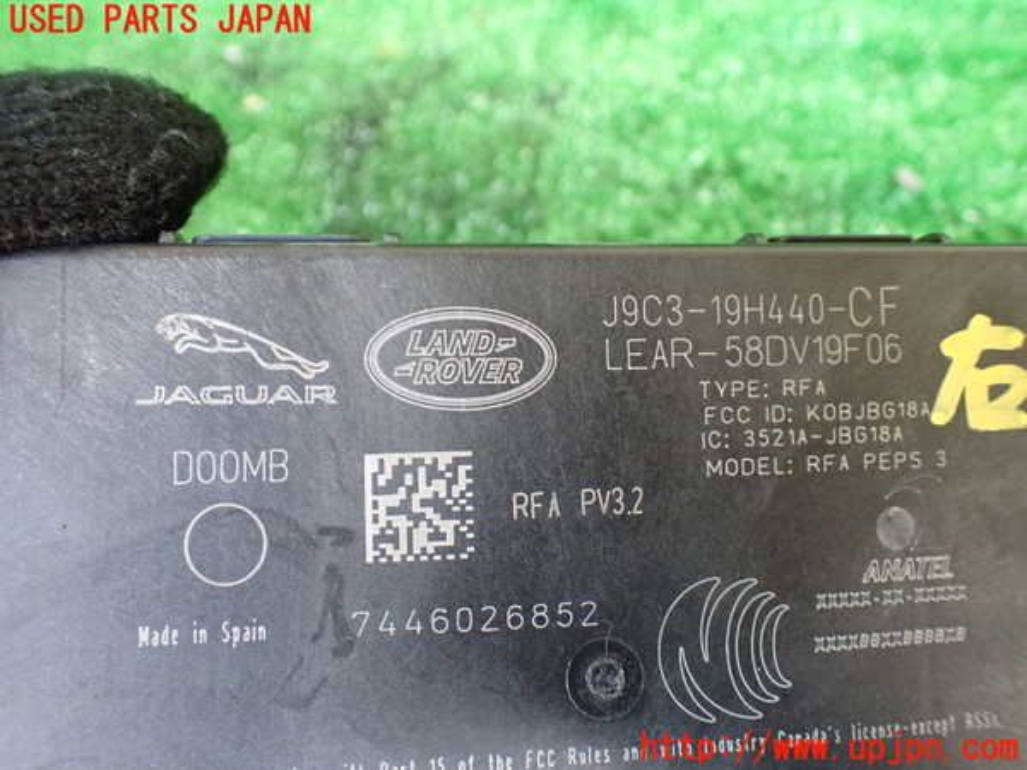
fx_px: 890
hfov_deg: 60.0
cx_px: 514
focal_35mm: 30
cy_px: 385
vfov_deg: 46.8
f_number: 2.3
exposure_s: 1/100
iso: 800
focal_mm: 5.4
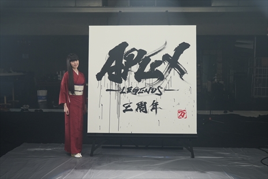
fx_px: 290
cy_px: 90
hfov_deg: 49.6
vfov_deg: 34.2
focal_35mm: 39
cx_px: 134
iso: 1000
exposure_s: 1/250
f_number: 4
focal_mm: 26
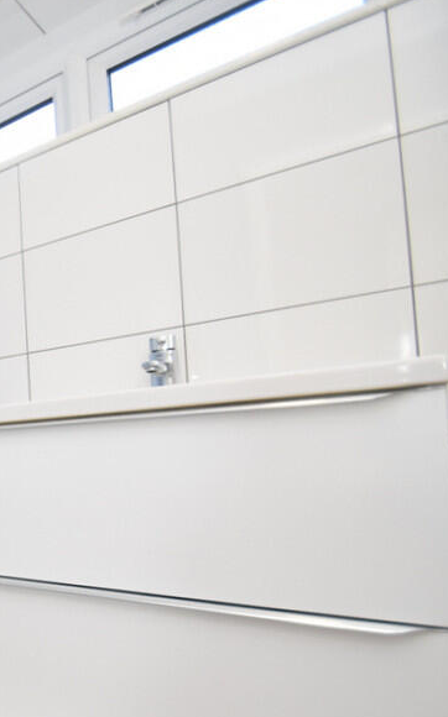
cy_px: 416
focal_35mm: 27
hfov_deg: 32.1
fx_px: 528
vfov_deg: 68.0
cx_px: -161
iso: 640
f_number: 3.5
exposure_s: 1/250
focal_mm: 10
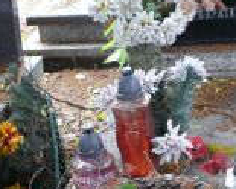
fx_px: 740
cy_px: 209
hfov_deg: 18.1
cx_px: 149
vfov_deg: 14.2
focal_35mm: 106
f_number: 2.8
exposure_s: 1/10
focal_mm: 7.4
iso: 200
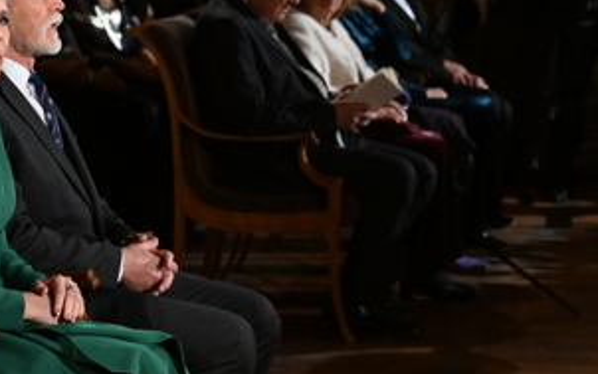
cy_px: 293
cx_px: -61
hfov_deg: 12.6
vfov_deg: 8.0
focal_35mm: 163
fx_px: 2657
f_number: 5
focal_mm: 70
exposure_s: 1/320
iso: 6400
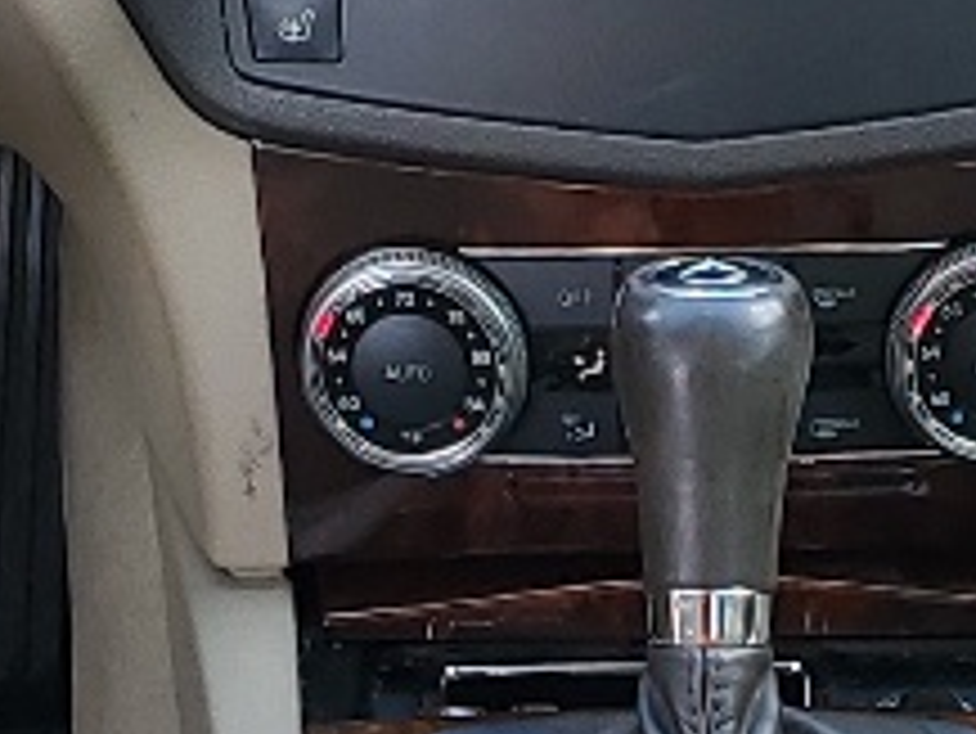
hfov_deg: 10.3
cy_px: 1216
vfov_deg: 7.6
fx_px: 5416
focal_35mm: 192
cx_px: 760
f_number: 1.5
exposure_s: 1/133
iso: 50
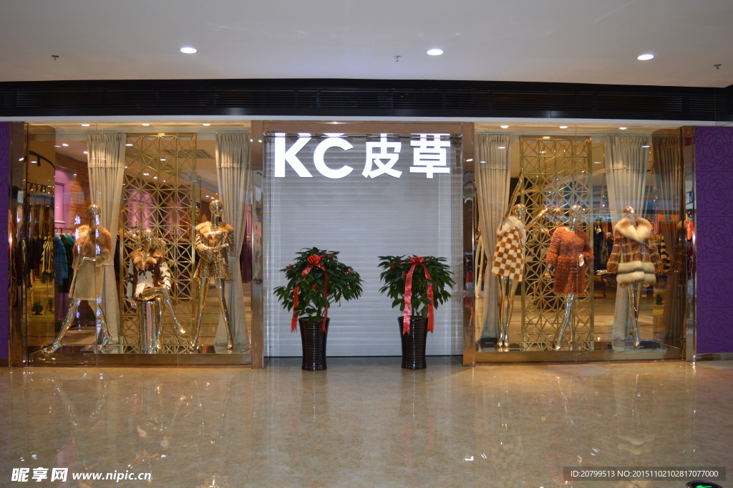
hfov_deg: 62.0
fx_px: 610
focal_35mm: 30
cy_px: 244
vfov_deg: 43.5
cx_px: 366
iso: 400
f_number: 4
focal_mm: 20
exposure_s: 1/100
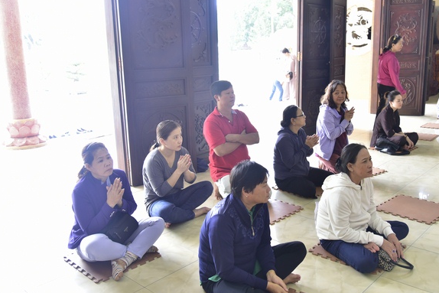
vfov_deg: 38.9
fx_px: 415
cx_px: 226
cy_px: 146
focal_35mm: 34
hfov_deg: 55.8
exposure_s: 1/60
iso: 800
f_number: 4
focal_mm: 30
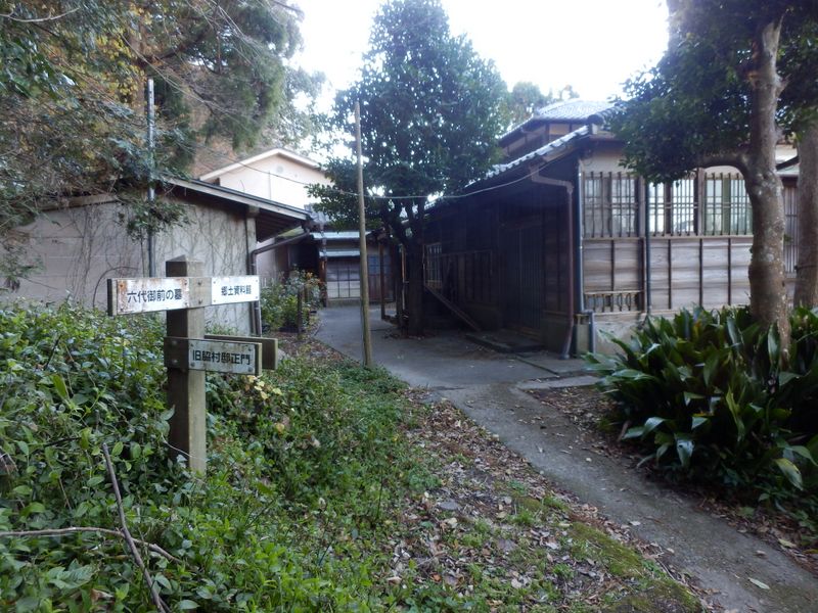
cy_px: 306
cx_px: 409
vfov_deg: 56.8
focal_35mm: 24
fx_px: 567
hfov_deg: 71.6
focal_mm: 4.2
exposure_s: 1/30
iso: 125
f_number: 3
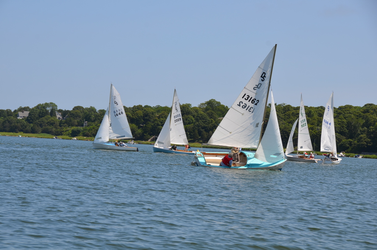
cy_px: 125
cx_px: 188
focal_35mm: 120
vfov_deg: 11.4
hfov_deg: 17.1
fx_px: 1254
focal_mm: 80
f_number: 9
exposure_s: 1/320
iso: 100
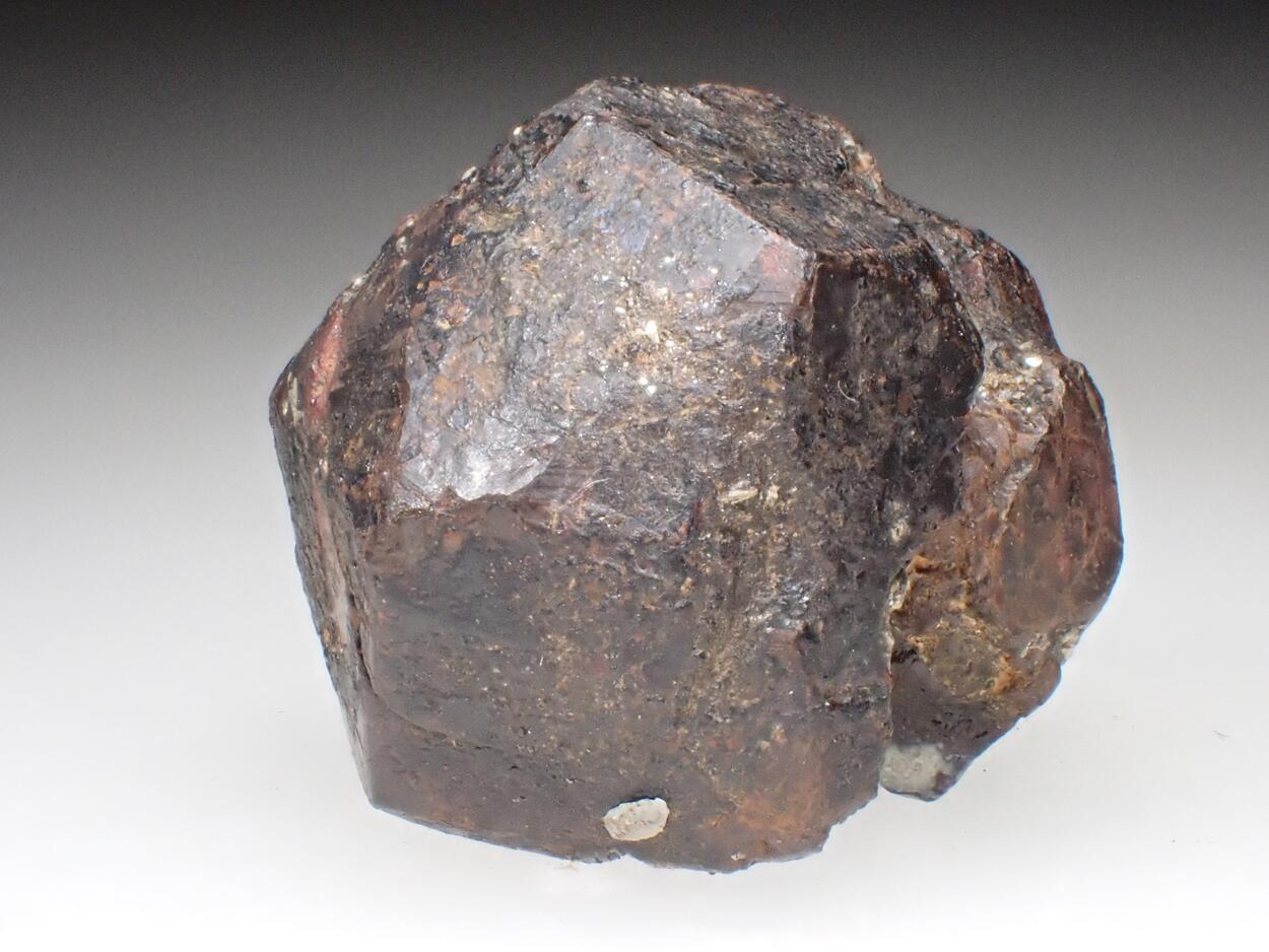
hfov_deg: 19.6
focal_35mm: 100
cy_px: 476
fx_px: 3667
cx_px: 634
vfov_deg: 14.8
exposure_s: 1/320
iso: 800
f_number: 6.3
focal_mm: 18
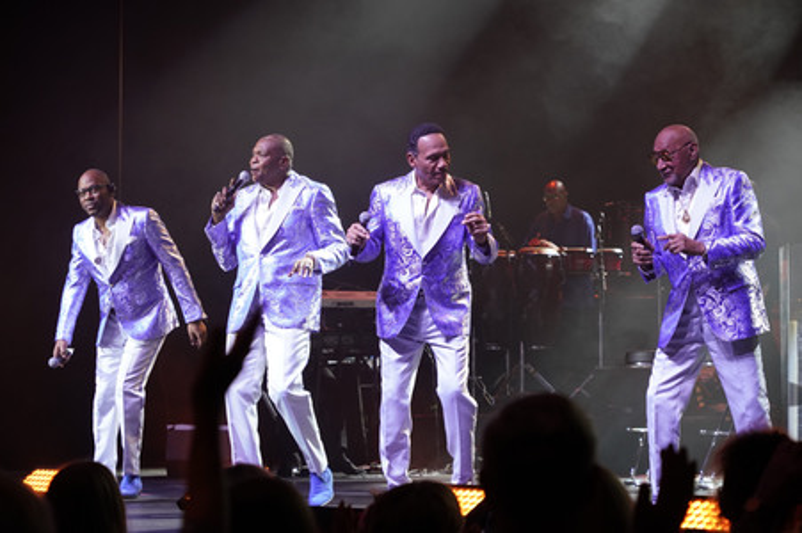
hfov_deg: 20.0
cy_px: 266
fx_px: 2271
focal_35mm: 102
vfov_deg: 13.4
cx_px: 401
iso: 1600
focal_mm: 102
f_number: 5
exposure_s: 1/200
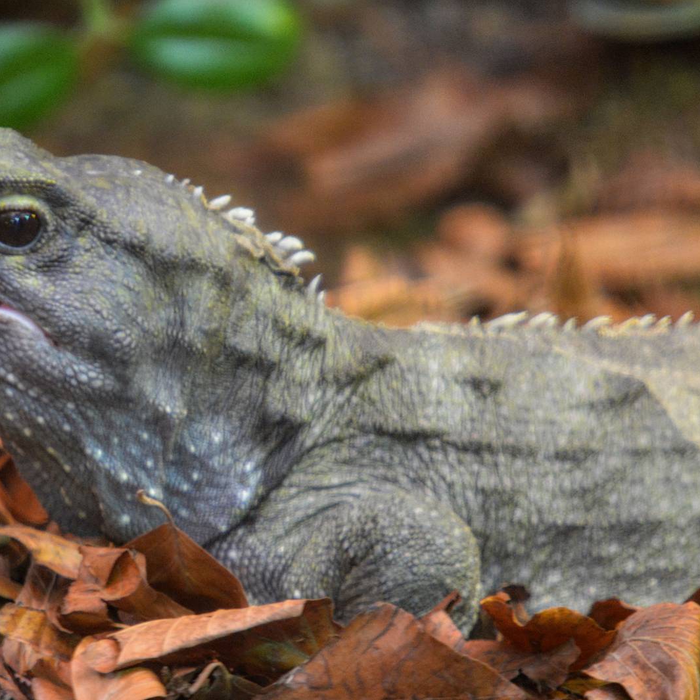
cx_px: 188
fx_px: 21918
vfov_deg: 1.8
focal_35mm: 958
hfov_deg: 1.8
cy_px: 350
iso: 3200
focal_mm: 500
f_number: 6.3
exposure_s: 1/50
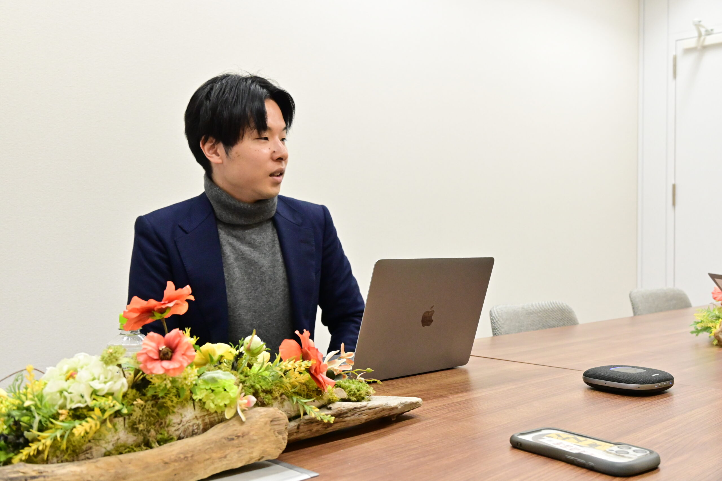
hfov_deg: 50.4
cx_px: 361
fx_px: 767
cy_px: 240
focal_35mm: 38
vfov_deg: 34.8
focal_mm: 25.5
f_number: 5.6
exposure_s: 1/160
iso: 3200
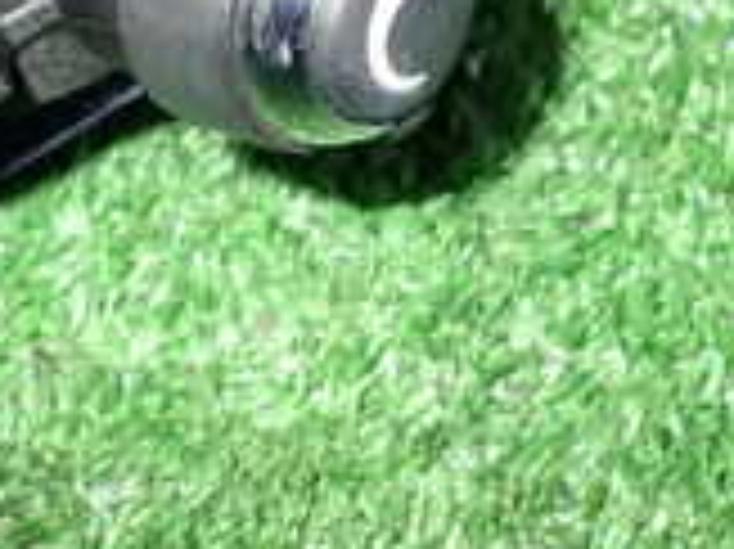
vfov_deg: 14.9
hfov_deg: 20.9
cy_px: -270
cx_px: 95
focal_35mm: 92
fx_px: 1949
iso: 200
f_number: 5.6
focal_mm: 4.5
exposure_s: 1/30
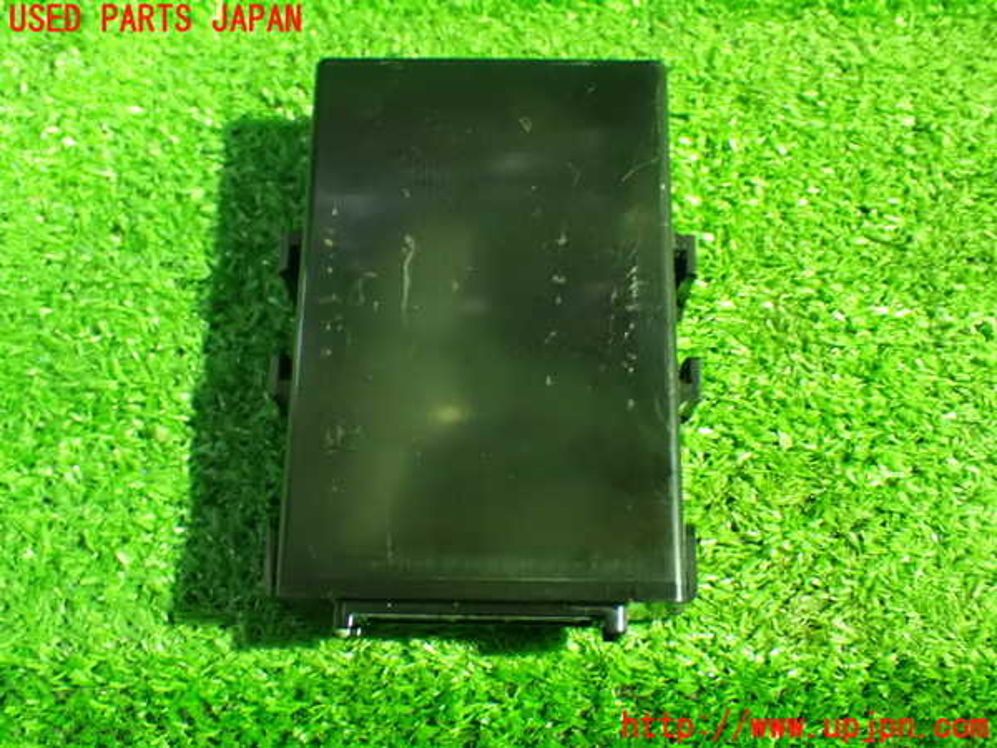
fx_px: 1181
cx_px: 498
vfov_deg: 35.1
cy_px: 374
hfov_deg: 45.8
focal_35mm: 41
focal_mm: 7.31
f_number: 2.8
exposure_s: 1/15
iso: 1600
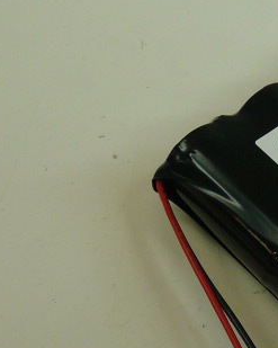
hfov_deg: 15.0
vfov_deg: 19.2
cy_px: 267
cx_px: 335
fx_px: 1019
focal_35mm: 99
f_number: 2.8
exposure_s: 1/60
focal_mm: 4.8
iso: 100
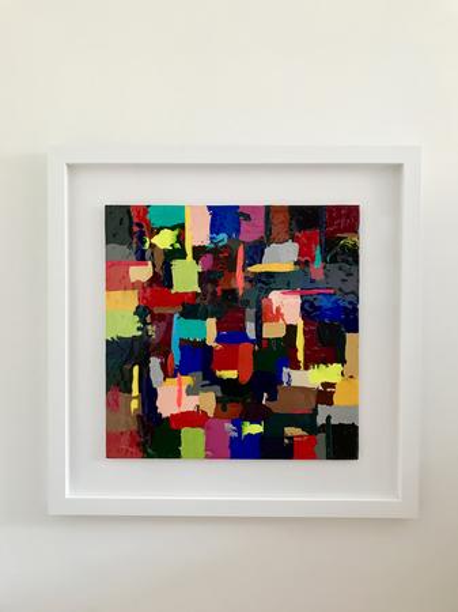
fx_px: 494
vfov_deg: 63.5
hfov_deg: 49.7
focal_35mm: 28
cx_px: 229
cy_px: 306
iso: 64
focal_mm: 3.99
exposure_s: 1/17
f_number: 1.8
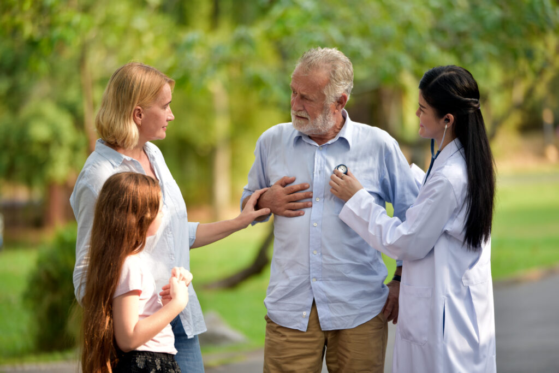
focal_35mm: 180
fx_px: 2795
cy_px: 186
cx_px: 280
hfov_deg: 11.4
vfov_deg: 7.6
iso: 200
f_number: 2.8
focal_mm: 180
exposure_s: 1/400
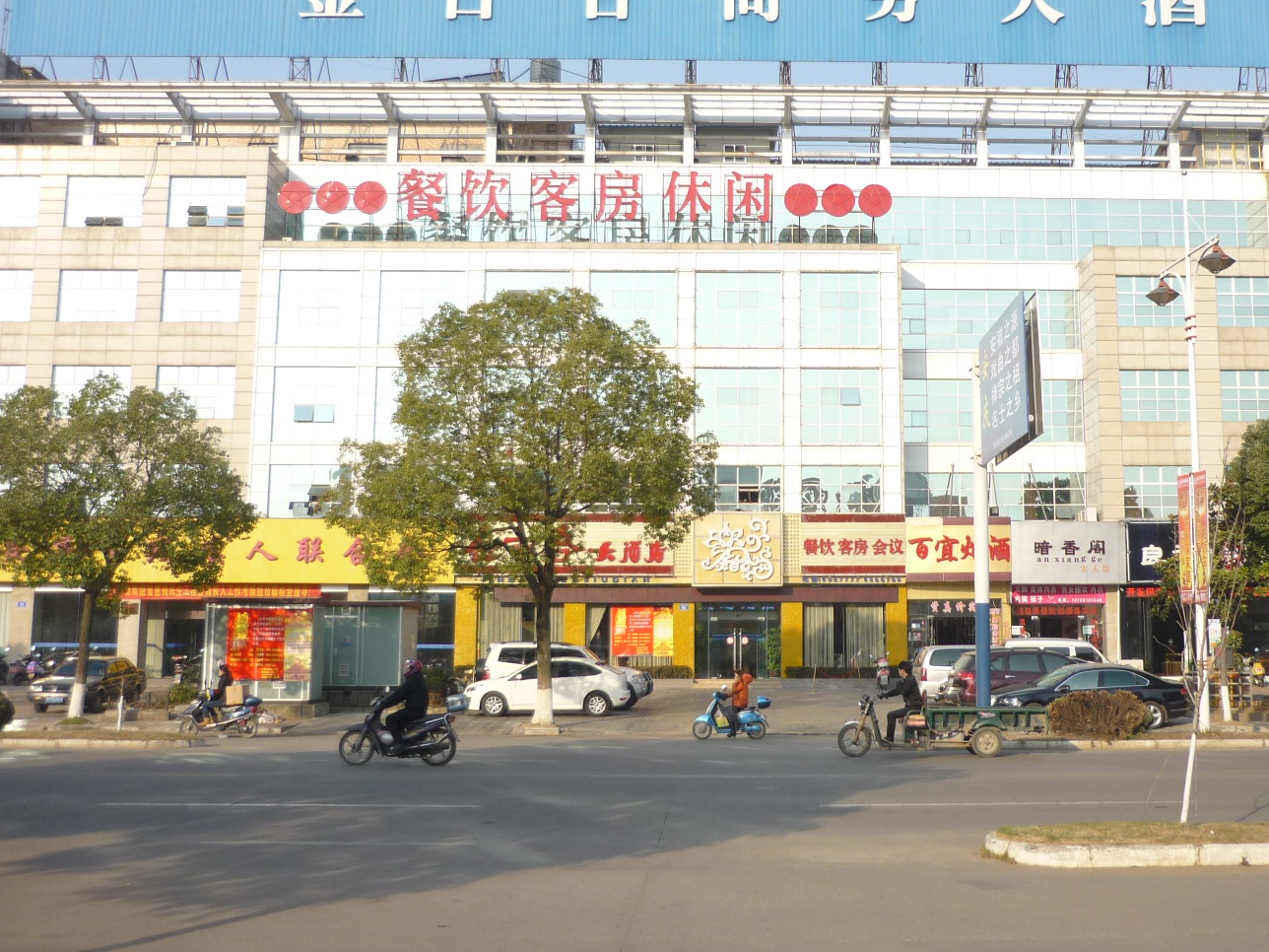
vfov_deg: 35.0
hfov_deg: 45.4
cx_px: 783
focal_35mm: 41
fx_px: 1503
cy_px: 365
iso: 100
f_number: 2.8
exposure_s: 1/800
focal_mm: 5.5
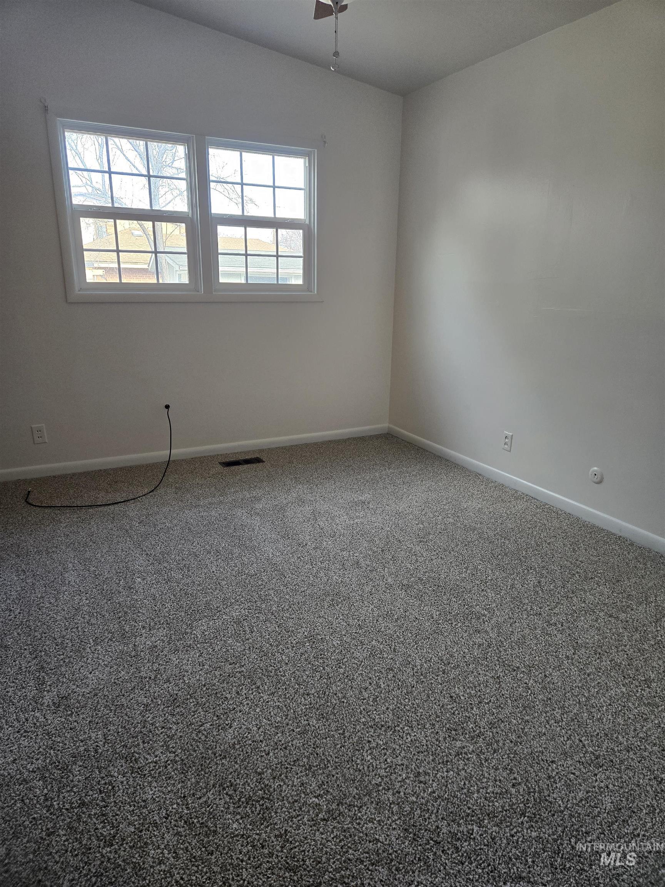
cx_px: 332
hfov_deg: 58.9
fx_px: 589
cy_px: 444
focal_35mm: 23
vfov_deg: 73.9
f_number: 1.8
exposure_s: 1/180
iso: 160
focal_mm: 5.4
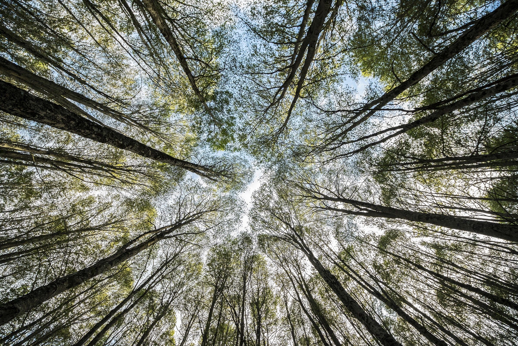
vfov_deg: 90.0
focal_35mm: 12
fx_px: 173
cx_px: 259
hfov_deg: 112.6
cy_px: 173
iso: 1000
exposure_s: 1/320
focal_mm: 8
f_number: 8
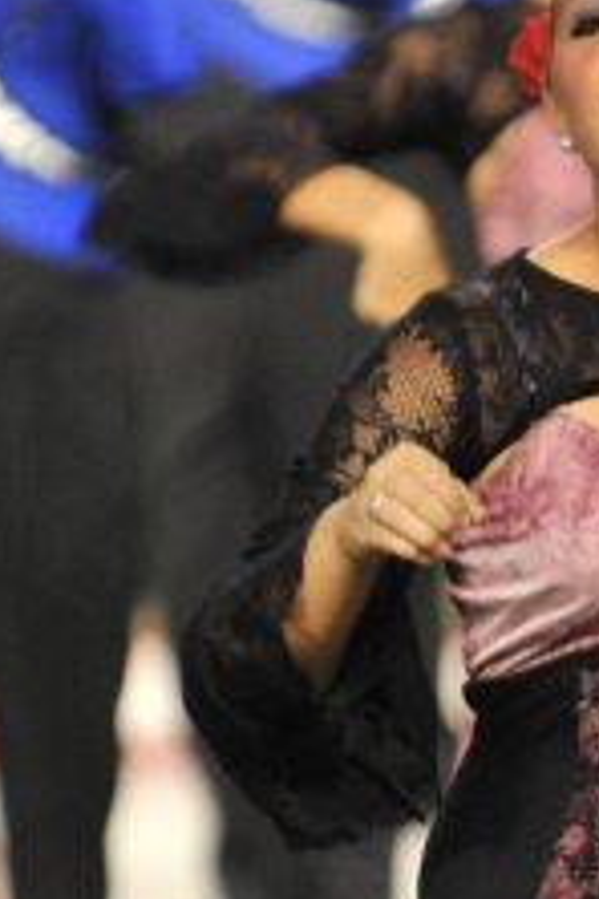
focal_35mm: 810
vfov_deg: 2.5
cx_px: 718
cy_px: 644
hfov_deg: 1.7
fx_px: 20215
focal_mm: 200
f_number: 2.8
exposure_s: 1/500
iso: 1600
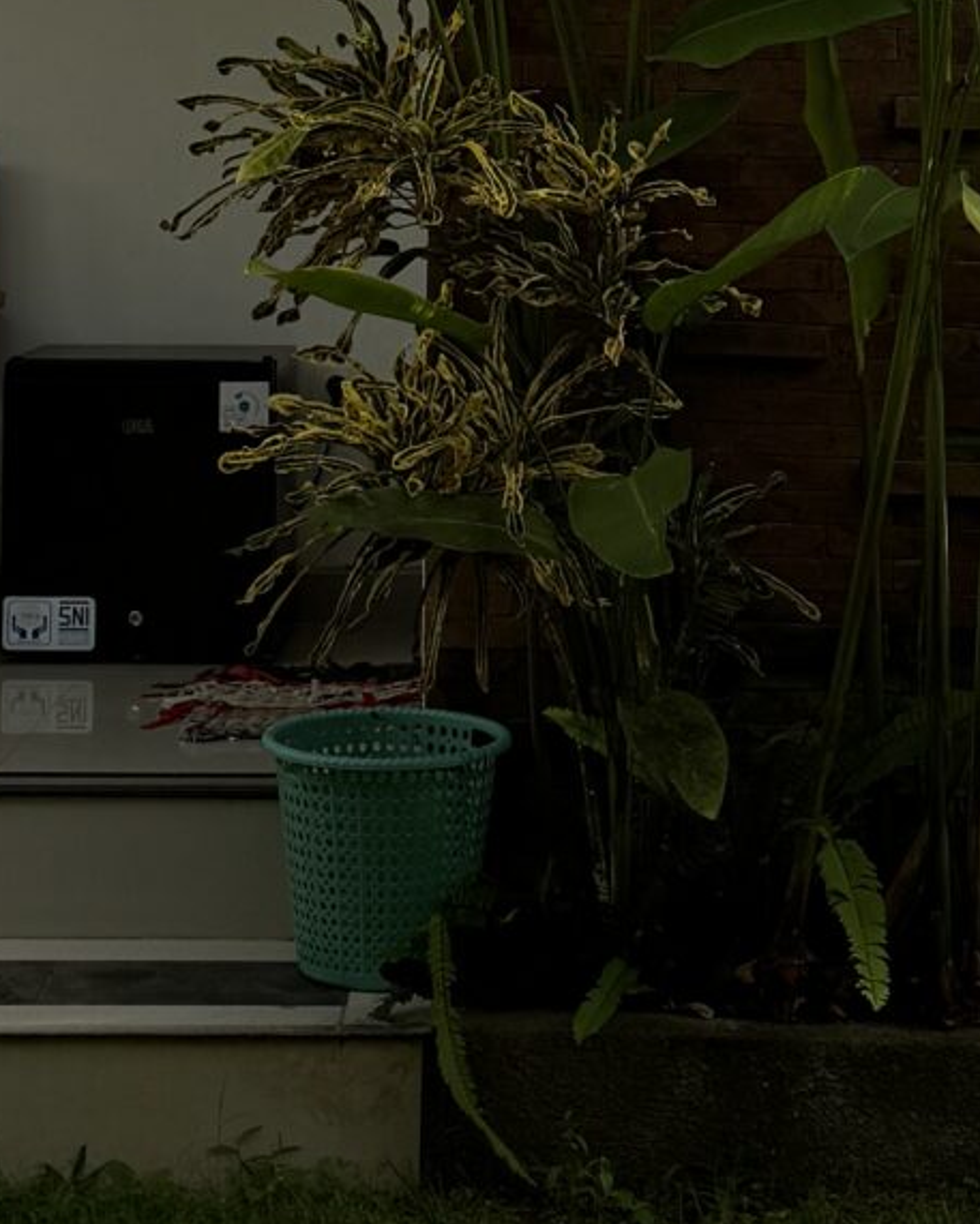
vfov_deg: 17.7
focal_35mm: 105
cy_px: -58
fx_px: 3806
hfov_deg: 14.7
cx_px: 534
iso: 80
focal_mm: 6.76
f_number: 1.78
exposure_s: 1/2710
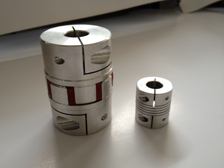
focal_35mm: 35
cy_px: 84
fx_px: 226
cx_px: 112
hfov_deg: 52.6
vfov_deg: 40.7
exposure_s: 1/24
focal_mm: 4.28
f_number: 2.4
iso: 50
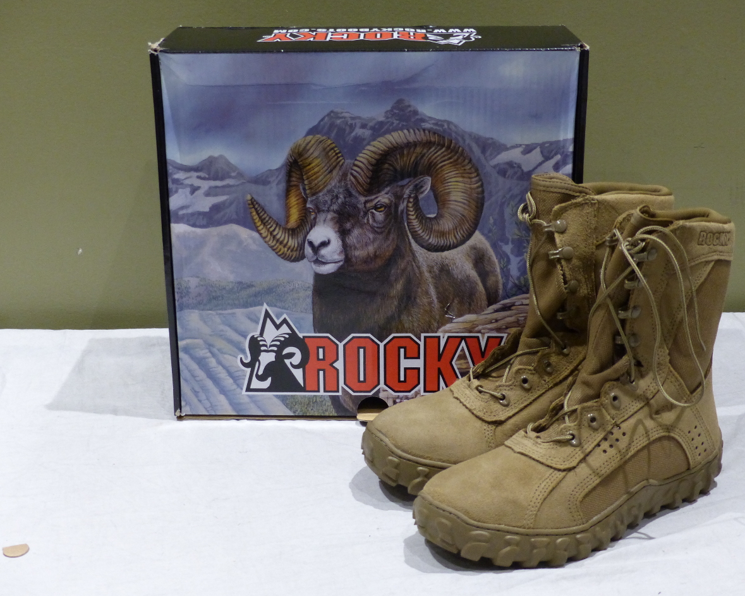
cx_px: 390
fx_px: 1169
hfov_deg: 35.4
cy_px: 296
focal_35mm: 53
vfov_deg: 28.6
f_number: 2.8
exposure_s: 1/30
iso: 400
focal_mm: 9.1
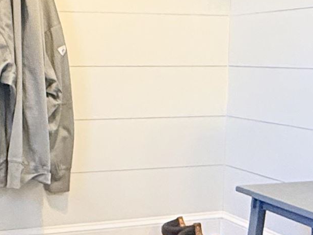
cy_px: 116
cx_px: 39
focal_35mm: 70
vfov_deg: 21.0
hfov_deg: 26.9
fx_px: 633
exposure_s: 1/60
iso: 500
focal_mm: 2.22
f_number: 2.2
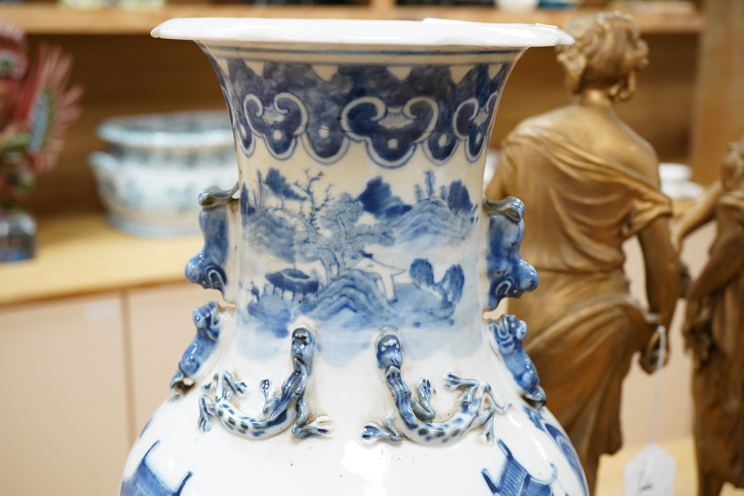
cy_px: 248
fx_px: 930
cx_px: 372
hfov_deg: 43.6
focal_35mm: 45
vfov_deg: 29.9
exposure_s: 1/125
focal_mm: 30
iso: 2000
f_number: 8
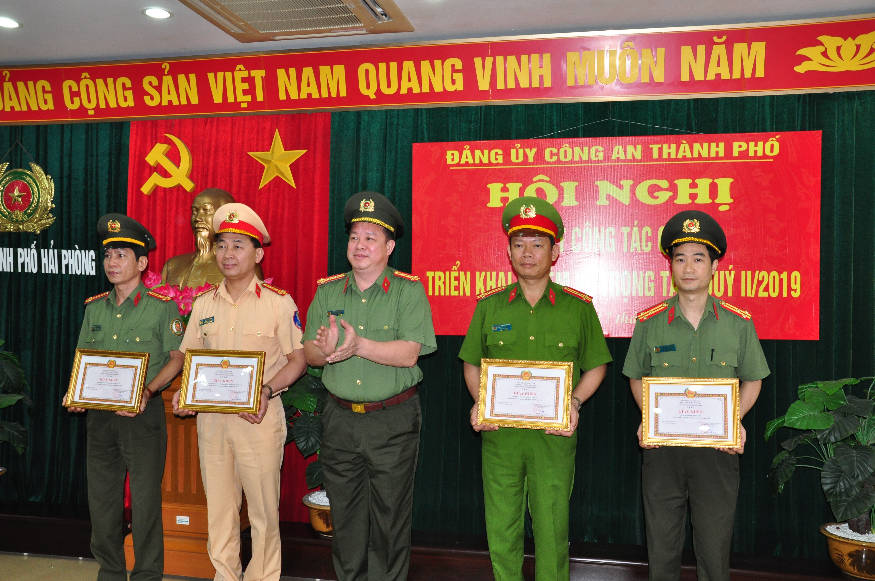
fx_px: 801
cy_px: 290
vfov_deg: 39.9
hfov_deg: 57.3
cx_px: 438
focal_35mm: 33
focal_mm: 22
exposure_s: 1/60
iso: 800
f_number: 6.3
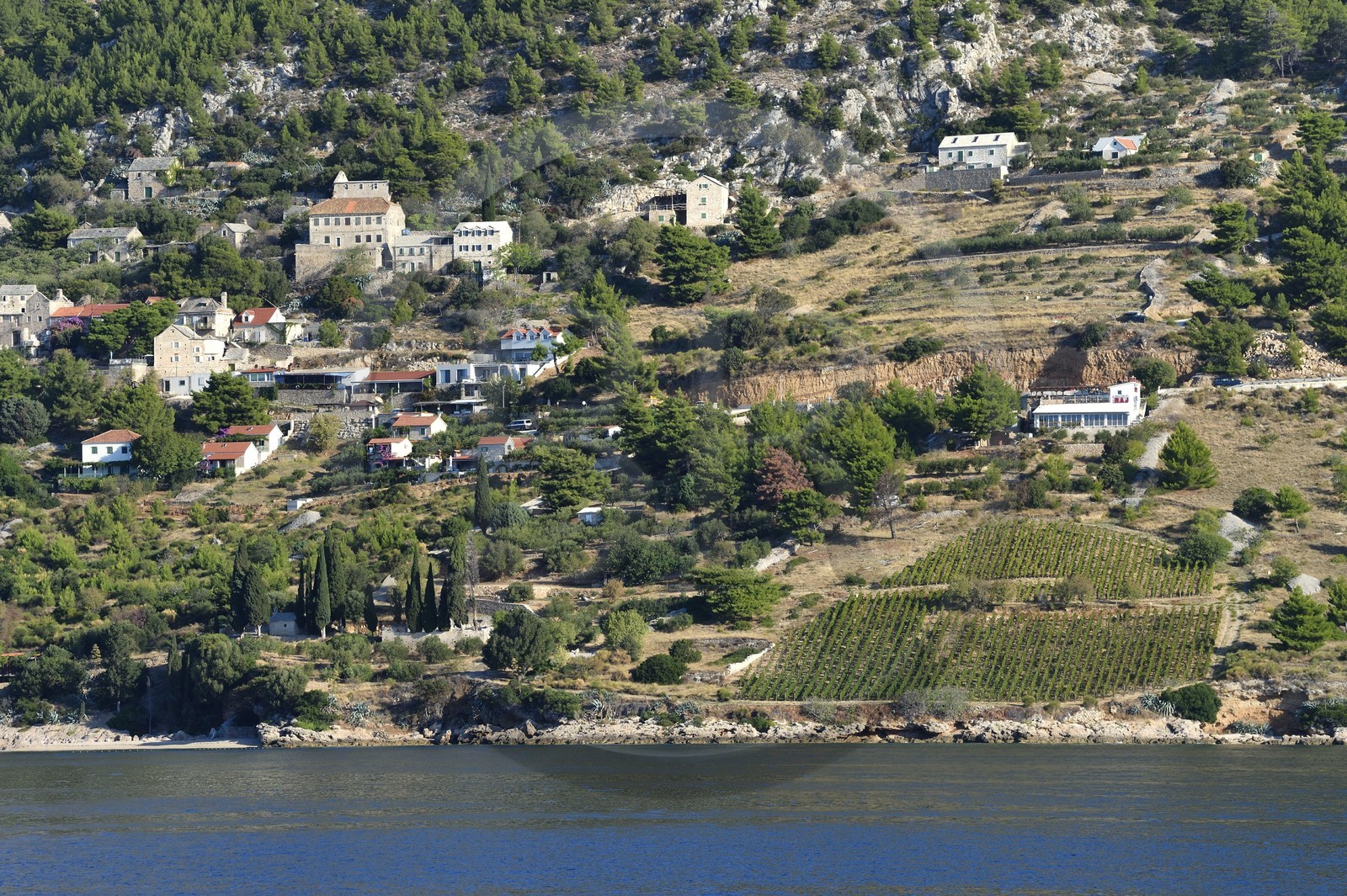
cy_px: 448
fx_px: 6918
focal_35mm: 185
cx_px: 674
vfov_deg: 7.4
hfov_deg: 11.1
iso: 400
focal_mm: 185
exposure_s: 1/800
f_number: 8
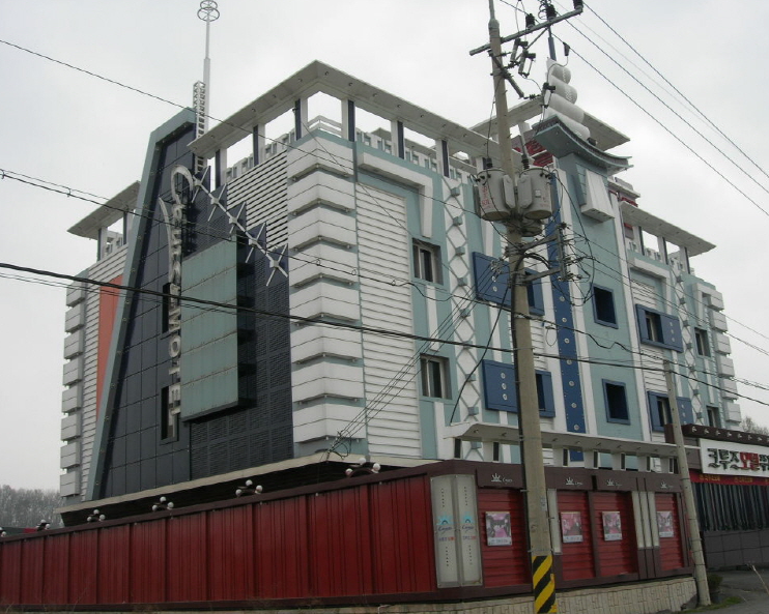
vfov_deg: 37.3
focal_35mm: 40
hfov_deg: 45.8
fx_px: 910
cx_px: 407
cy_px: 304
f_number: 4.8
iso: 64
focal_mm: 7.8
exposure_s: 1/560
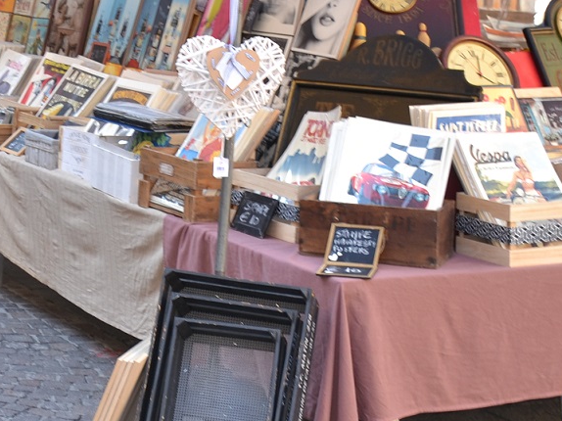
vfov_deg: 14.1
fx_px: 1655
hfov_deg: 18.6
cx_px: -50
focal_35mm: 102
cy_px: -73
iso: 100
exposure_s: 1/30
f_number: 5.6
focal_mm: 22
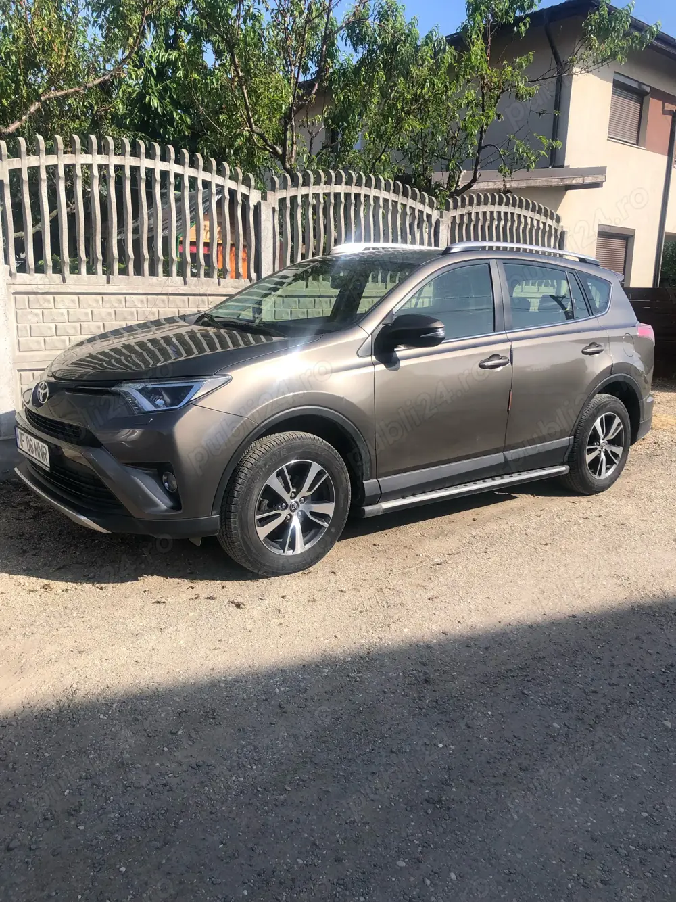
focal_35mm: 28
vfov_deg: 63.5
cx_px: 338
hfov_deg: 49.7
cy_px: 451
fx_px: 729
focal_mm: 4
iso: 20
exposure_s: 1/1333
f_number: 1.8
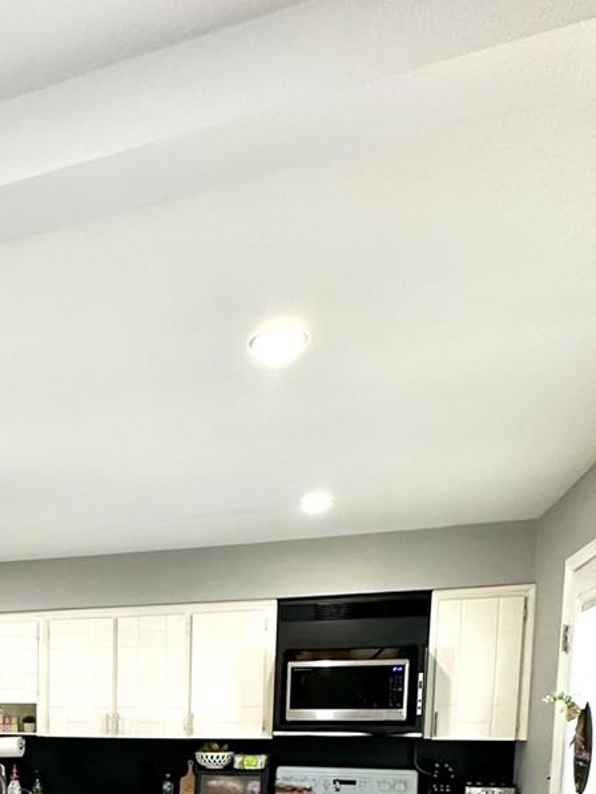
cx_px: 12
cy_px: 807
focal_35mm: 36
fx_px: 826
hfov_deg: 36.1
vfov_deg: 43.4
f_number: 2.2
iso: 250
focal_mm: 2.22
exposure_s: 1/120
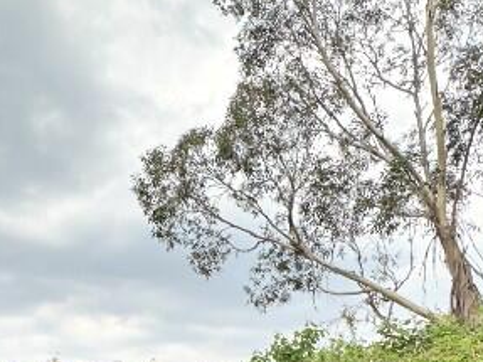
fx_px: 697
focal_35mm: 50
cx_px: 128
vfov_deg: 25.2
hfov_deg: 37.4
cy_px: 468
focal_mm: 2.22
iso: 40
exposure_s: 1/506
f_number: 2.2
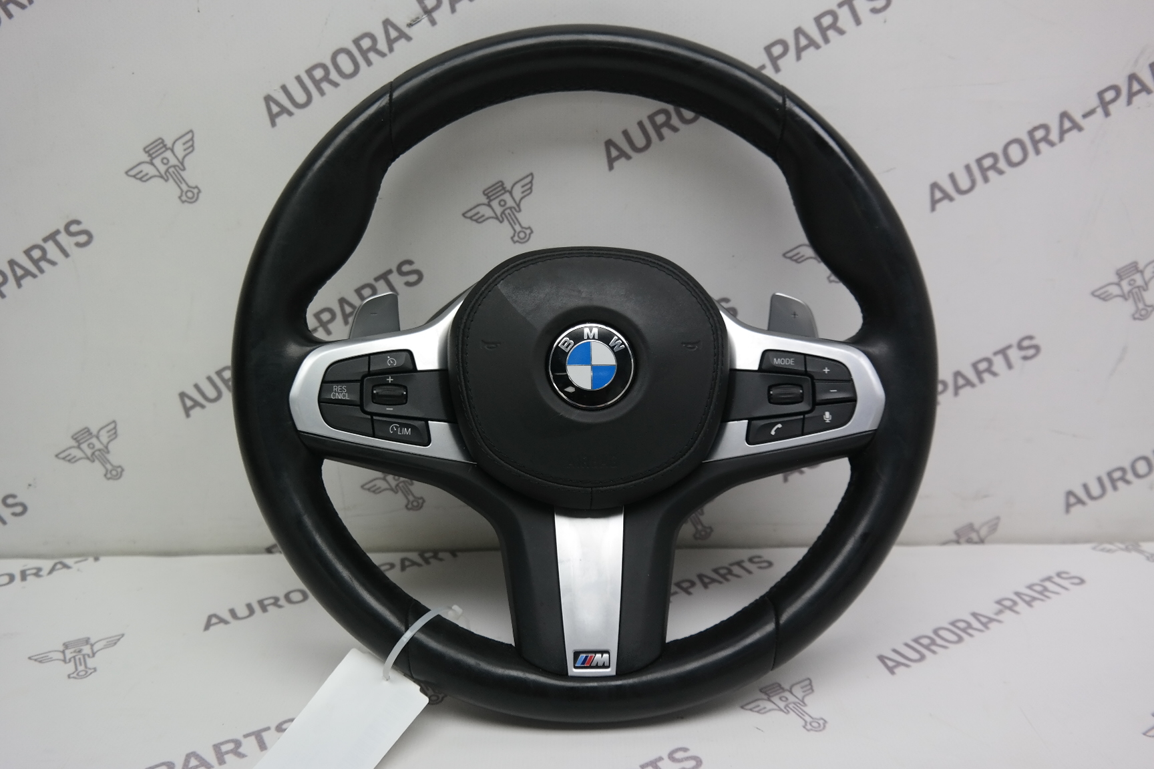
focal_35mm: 27
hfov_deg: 67.4
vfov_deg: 47.9
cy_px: 384
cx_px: 577
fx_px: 865
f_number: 3.5
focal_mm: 18
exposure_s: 1/80
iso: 200
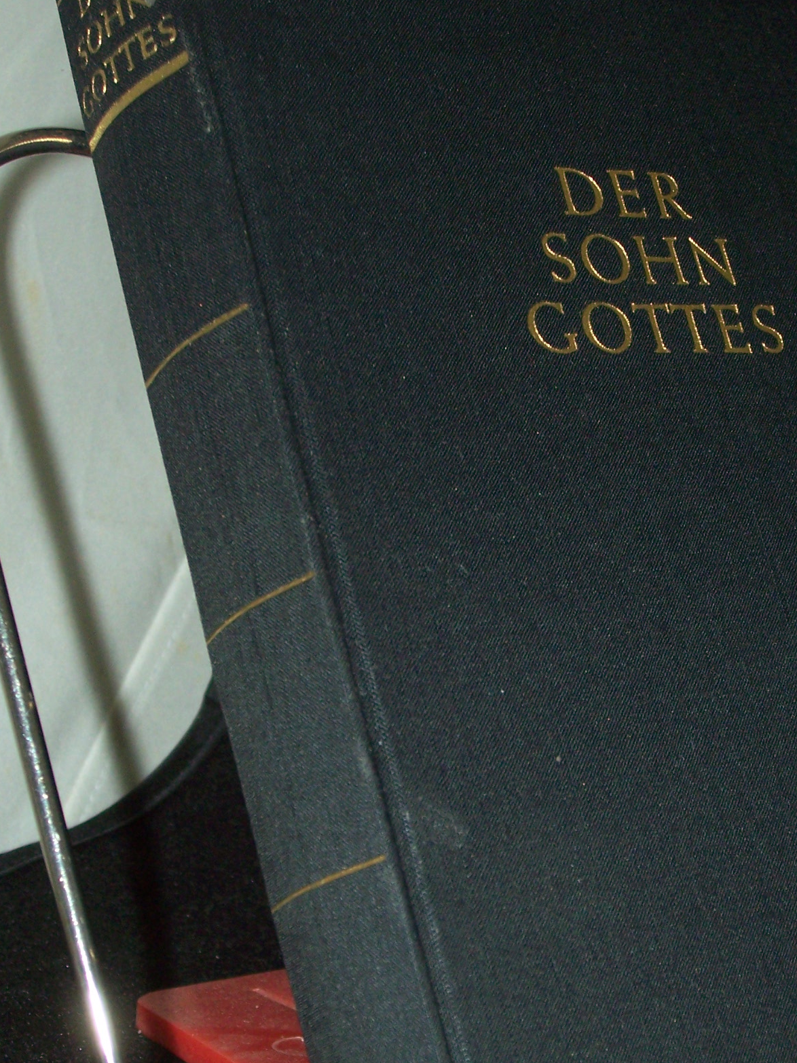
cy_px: 686
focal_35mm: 78
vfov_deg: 24.9
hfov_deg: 18.9
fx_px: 2395
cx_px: 490
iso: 160
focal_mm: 8.7
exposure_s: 1/80
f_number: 3.2
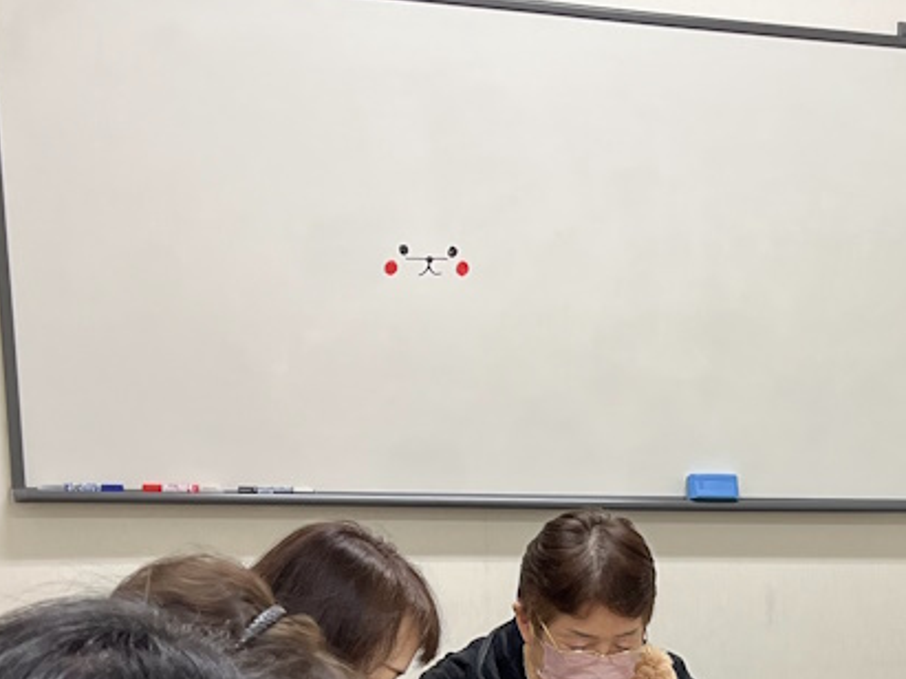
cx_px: 977
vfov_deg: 18.3
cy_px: 831
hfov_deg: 24.1
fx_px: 1989
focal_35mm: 76
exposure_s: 1/100
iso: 100
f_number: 1.6
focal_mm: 5.1
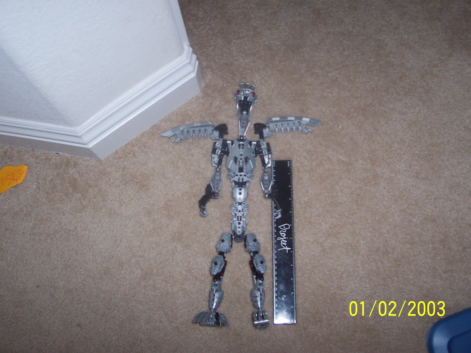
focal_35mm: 37
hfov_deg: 50.1
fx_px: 503
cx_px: 236
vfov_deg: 38.7
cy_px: 176
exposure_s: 1/60
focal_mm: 5.6
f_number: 2.8
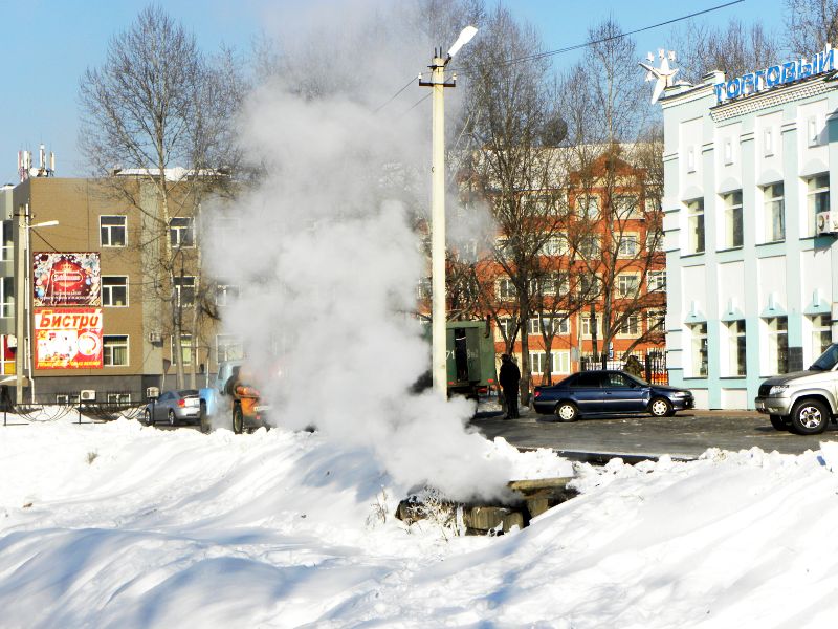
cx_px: 419
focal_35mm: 105
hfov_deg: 18.7
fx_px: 2542
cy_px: 314
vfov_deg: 14.1
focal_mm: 18.8
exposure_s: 1/284
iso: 64
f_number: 5.6
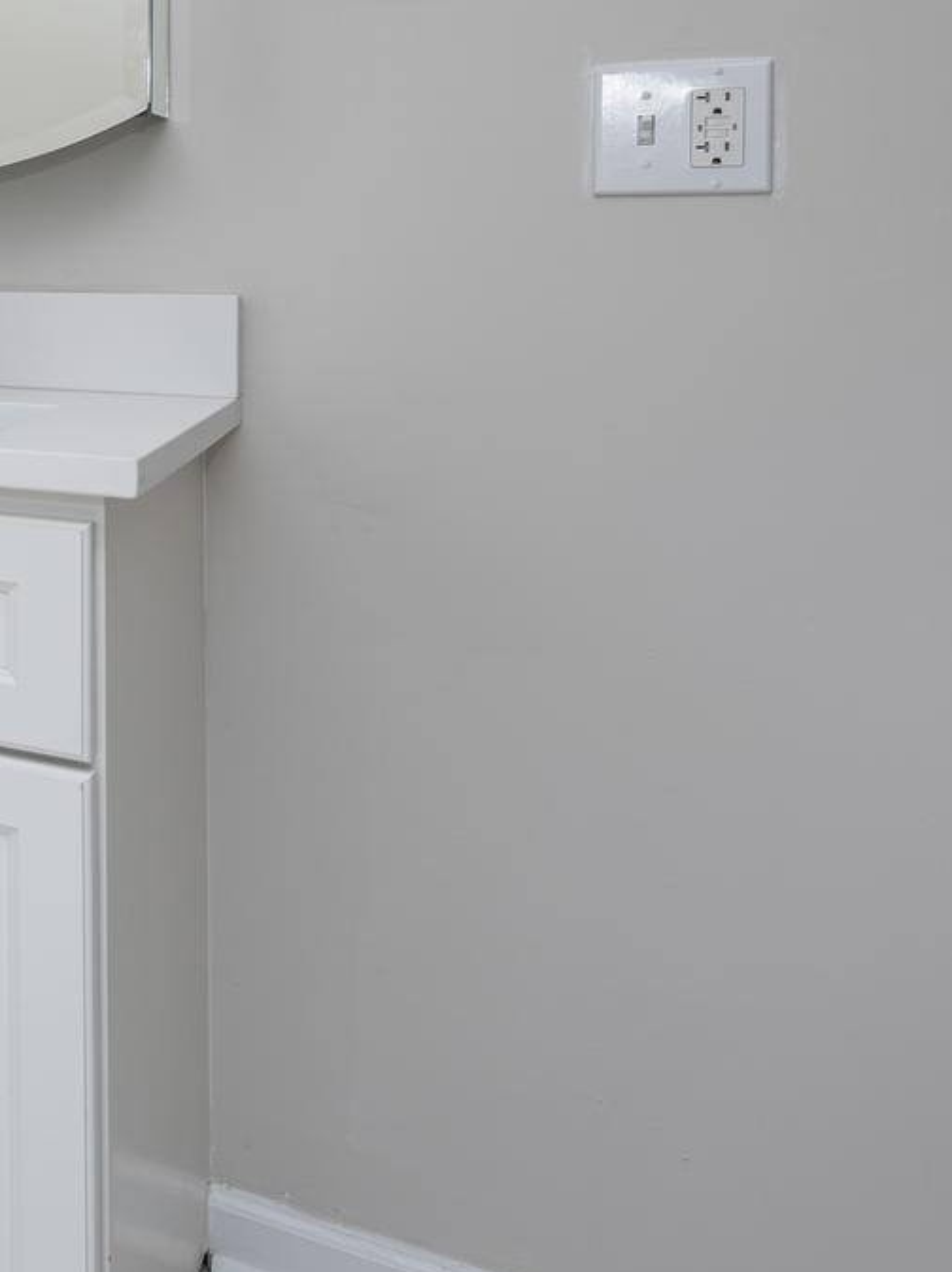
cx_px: -697
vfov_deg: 43.4
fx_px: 1505
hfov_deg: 22.8
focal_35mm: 41
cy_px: 230
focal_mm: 14
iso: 125
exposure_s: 1/125
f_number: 8
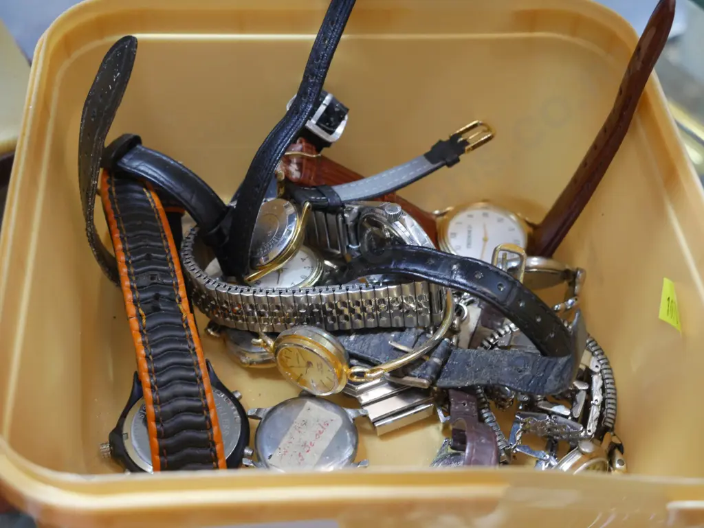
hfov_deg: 35.5
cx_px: 352
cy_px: 264
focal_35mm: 54
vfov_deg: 27.1
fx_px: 1099
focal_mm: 27
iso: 2000
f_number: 5.3
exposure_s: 1/60
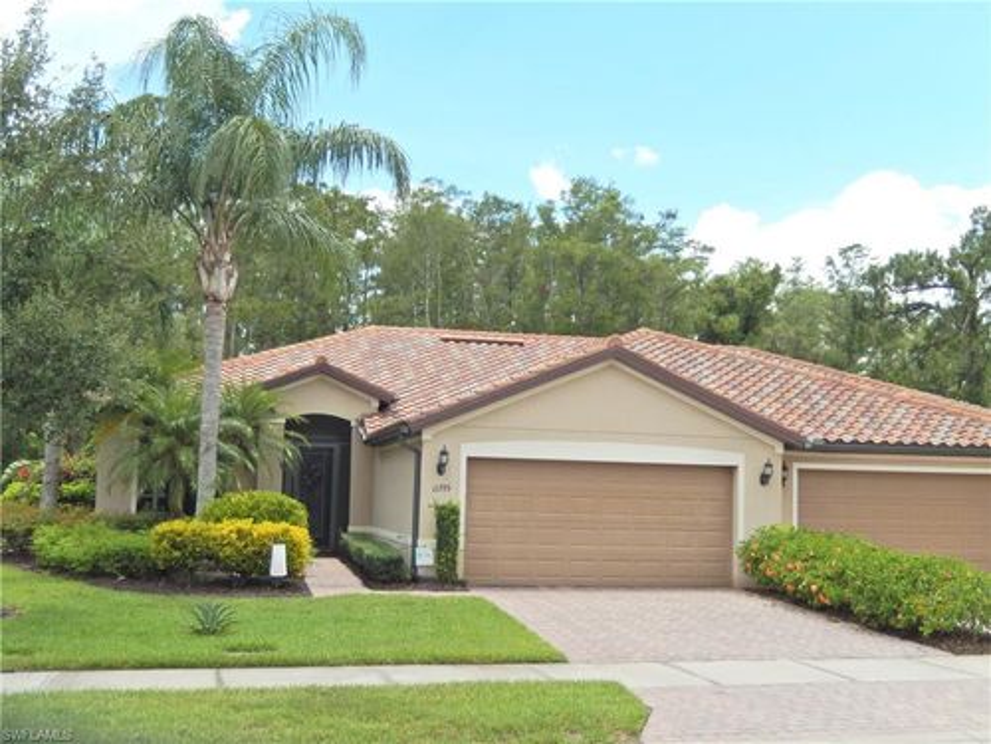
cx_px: 496
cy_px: 372
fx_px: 1174
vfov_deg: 35.1
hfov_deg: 45.8
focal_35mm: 41
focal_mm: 7.3
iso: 125
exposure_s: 1/500
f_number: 4.2
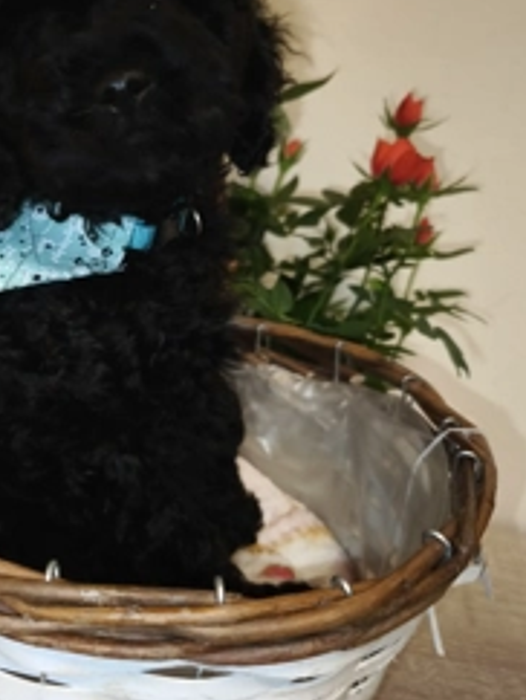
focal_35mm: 38
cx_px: 110
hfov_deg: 36.6
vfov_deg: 48.9
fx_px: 769
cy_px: 336
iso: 320
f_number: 1.6
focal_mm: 6.57
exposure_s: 1/50
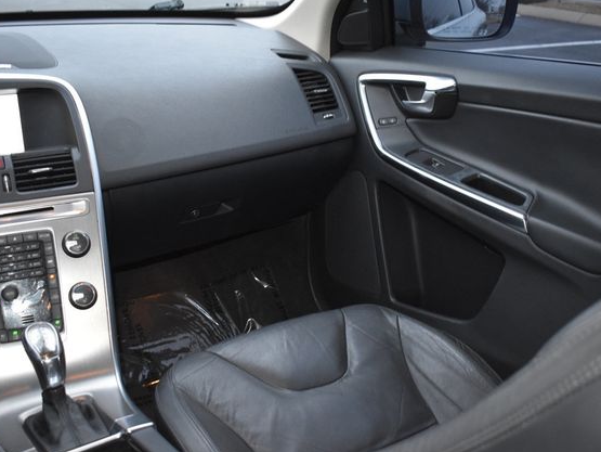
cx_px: 332
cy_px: 228
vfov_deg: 34.7
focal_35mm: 42
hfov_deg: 45.1
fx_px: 722
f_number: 4
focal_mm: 25
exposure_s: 1/60
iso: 2200
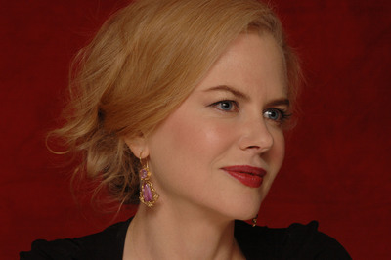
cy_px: 130
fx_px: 2035
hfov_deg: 11.0
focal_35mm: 188
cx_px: 196
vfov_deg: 7.3
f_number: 11
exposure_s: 1/1000
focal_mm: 125
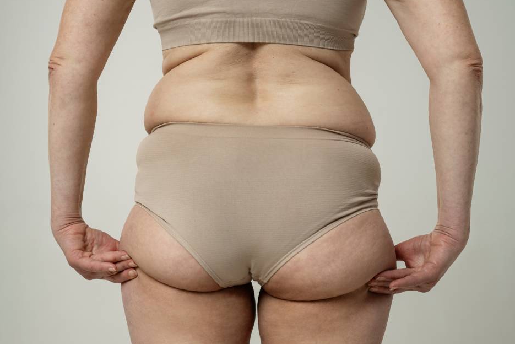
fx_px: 973
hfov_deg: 29.6
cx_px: 255
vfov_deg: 20.0
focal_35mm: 68
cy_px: 173
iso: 200
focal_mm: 53
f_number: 5.6
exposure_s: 1/160
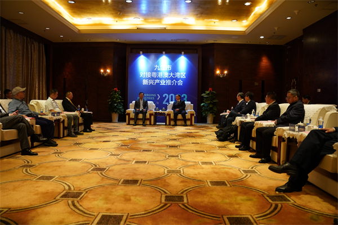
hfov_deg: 65.5
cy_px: 112
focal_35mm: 28
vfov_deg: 46.4
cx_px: 169
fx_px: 263
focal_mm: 28
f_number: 3.2
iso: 1600
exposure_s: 1/160
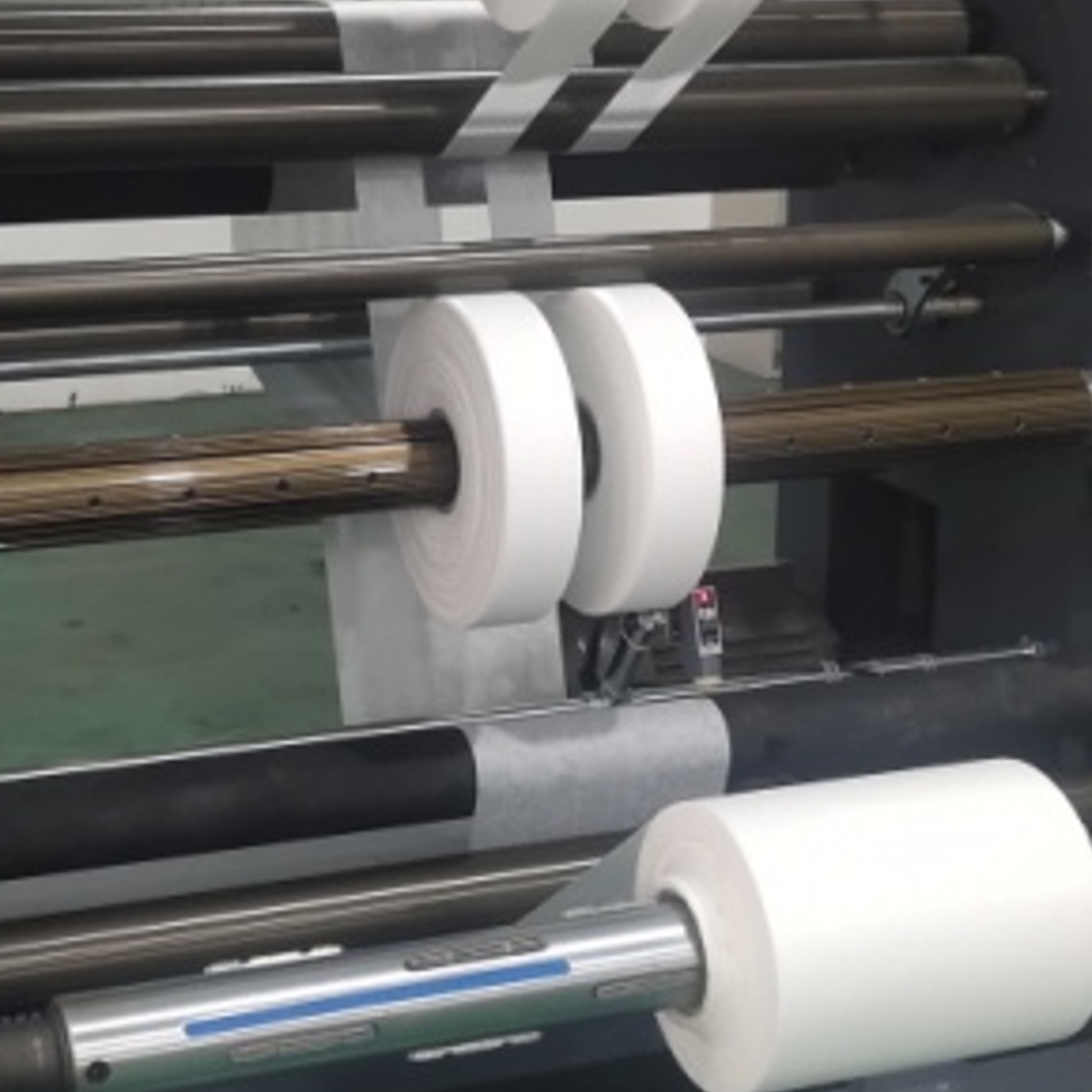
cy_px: 501
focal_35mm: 71
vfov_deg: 24.3
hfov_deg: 24.2
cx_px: 370
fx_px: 2534
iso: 344
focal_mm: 4.27
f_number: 1.8
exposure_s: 1/50
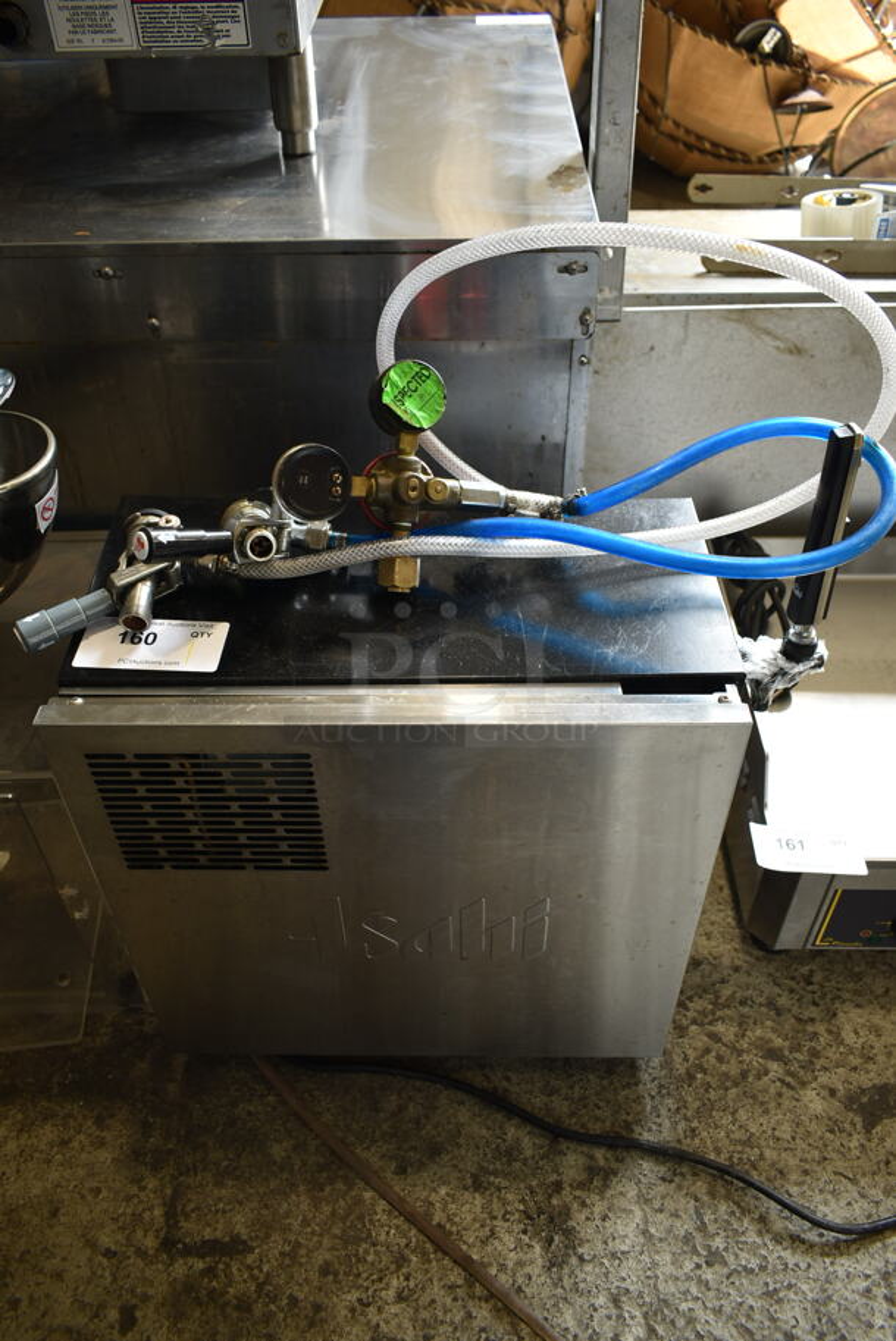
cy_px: 670
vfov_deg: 67.3
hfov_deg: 48.0
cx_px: 448
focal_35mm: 27
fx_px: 1006
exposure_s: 1/30
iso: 100
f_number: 3.5
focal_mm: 18
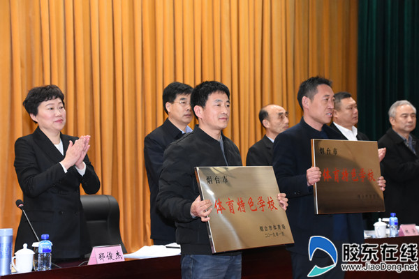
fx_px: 1013
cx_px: 210
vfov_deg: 15.7
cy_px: 140
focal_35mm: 87
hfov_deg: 23.4
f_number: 4.8
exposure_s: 1/250
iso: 3200
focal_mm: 58
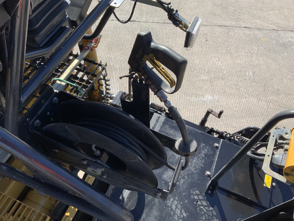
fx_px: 246
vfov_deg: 48.2
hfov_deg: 61.7
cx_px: 147
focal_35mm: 29
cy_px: 110
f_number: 1.8
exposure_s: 1/816
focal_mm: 3
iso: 16
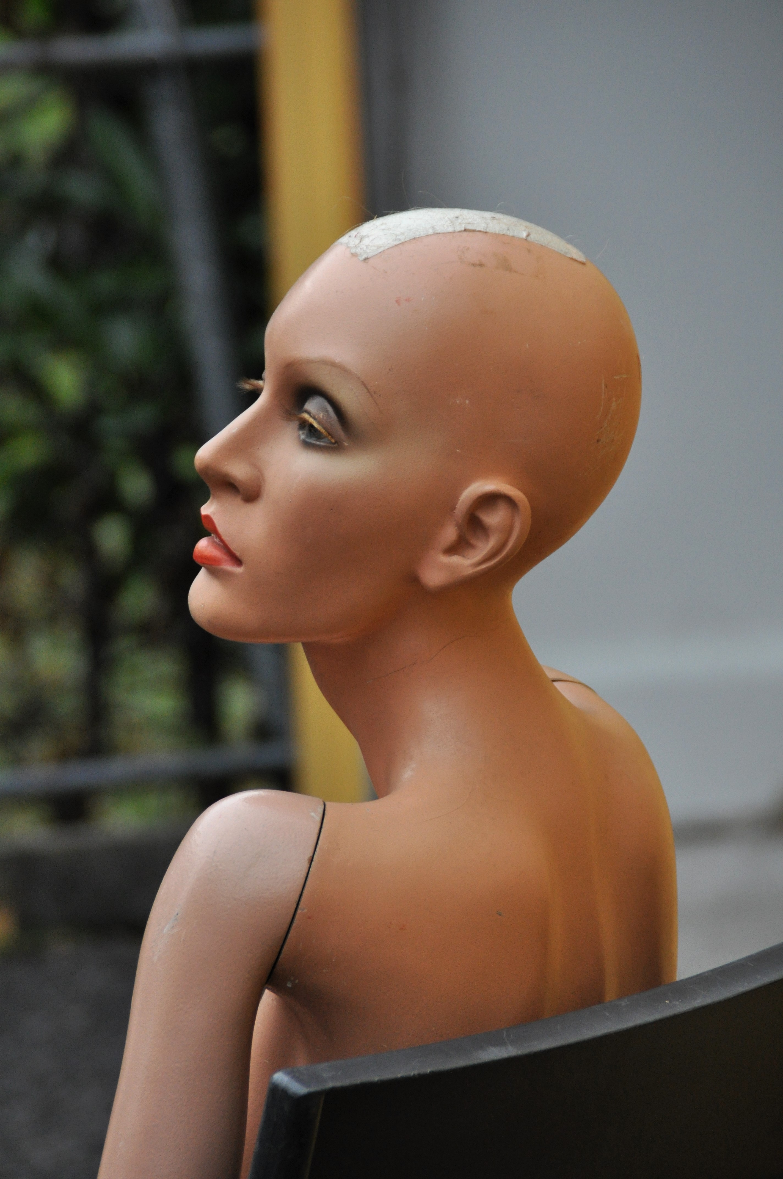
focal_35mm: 300
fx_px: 9812
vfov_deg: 6.9
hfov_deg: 4.6
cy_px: 590
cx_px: 392
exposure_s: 1/500
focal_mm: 200
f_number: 6.3
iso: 900
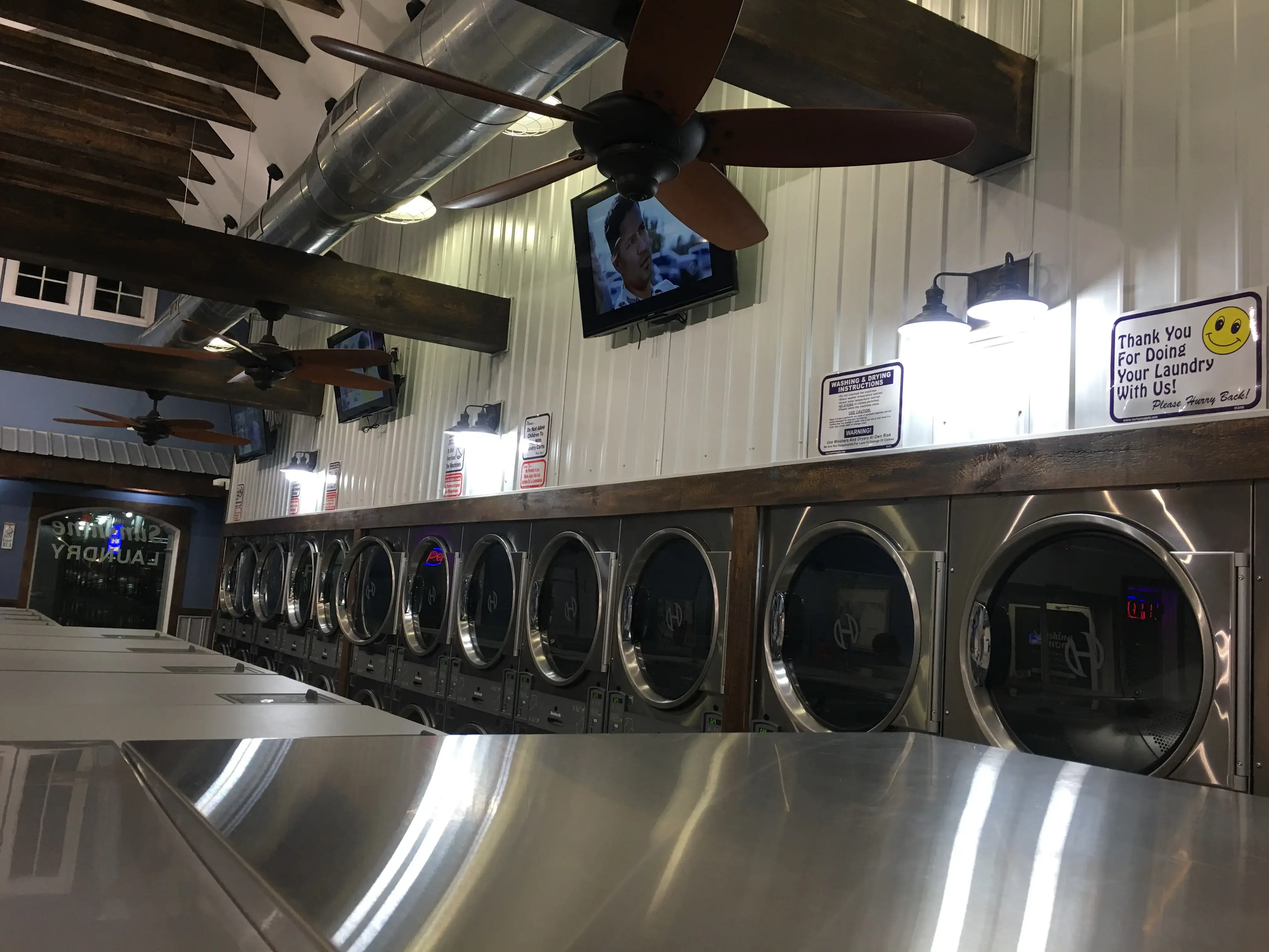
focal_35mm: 29
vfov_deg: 48.2
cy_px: 476
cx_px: 634
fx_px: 1063
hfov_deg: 61.7
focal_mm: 4.15
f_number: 2.2
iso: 32
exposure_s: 1/30
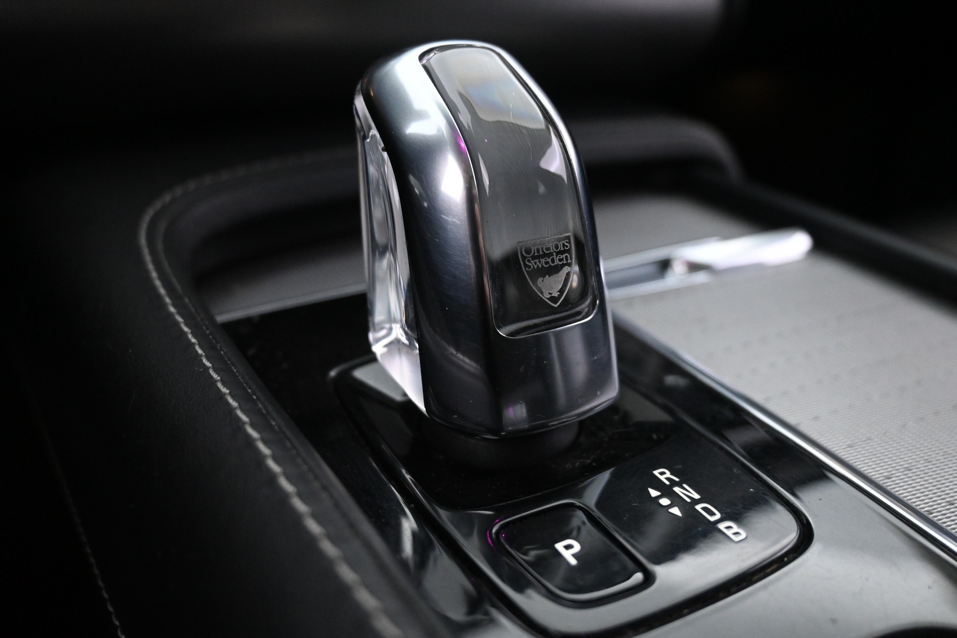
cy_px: 319
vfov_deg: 41.7
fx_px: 837
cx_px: 478
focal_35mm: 32
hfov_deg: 59.5
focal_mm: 21
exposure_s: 1/30
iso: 2500
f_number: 4
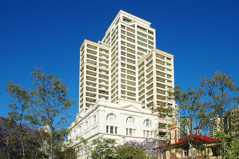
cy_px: 80
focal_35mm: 27
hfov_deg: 67.4
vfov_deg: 47.8
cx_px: 120
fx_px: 179
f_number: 11
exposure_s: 1/500
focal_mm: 18
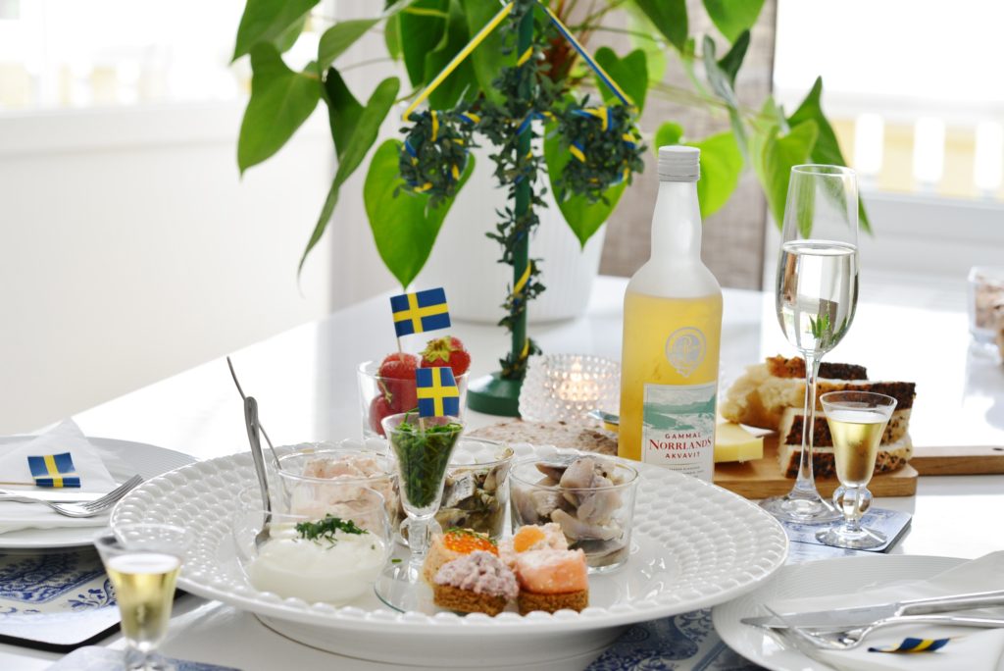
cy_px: 336
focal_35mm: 85
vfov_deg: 16.1
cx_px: 502
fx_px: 2372
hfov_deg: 23.9
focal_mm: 85
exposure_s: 1/50
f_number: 6.3
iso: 800
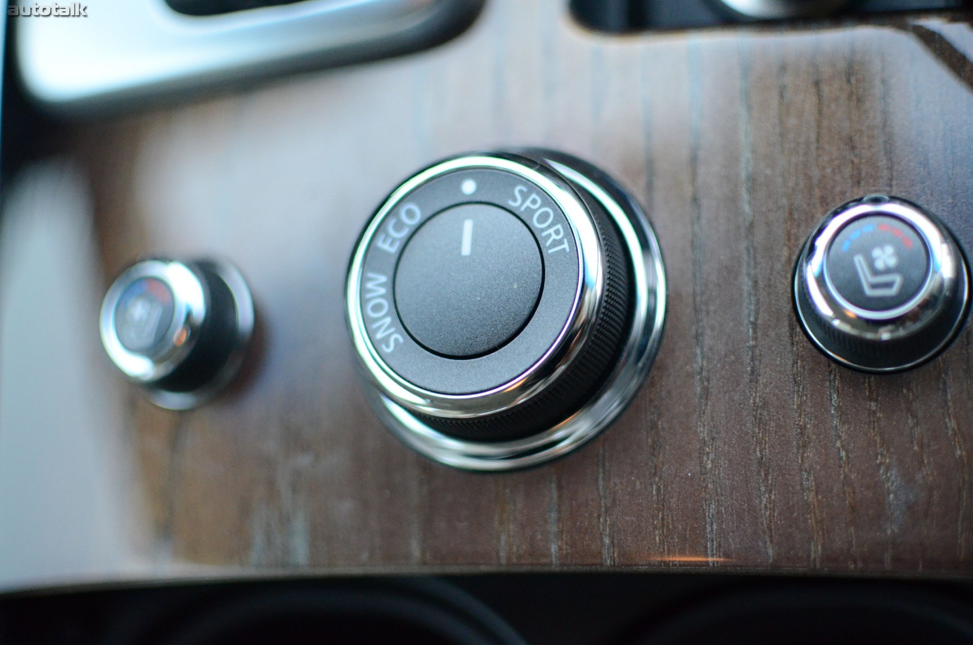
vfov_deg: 25.6
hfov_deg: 37.9
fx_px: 1416
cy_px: 322
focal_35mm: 52
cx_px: 486
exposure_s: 1/1000
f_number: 1.8
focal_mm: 35
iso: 3200
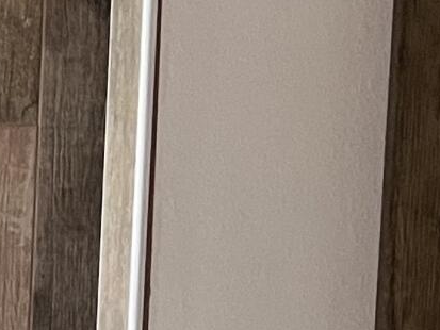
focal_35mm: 189
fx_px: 2403
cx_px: -292
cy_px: 695
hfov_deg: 10.0
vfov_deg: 7.5
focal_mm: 5.1
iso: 250
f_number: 1.6
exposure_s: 1/60
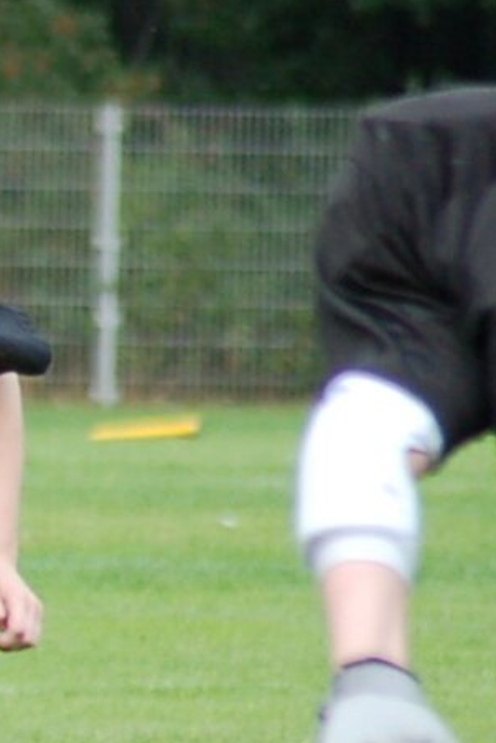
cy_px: 479
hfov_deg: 1.3
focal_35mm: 1095
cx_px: -1162
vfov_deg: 1.9
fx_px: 22611
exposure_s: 1/640
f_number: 4.5
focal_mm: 150
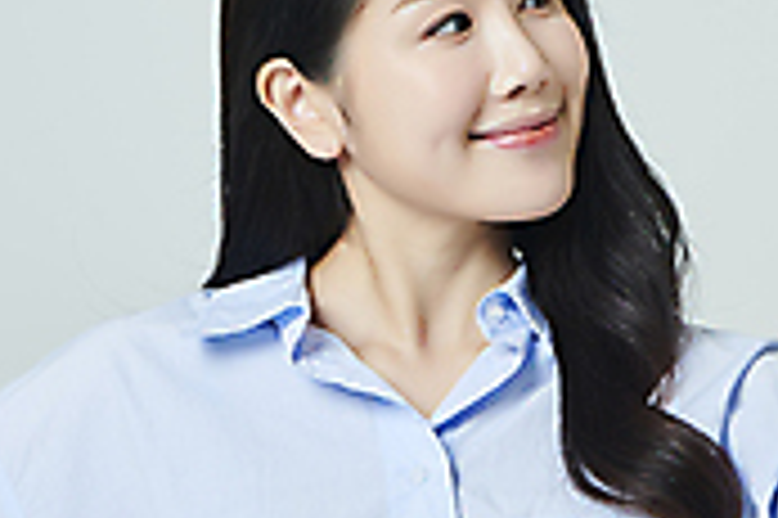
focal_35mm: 243
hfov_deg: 8.5
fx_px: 5246
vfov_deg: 5.6
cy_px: 279
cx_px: 657
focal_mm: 70
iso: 100
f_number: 11
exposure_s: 1/125
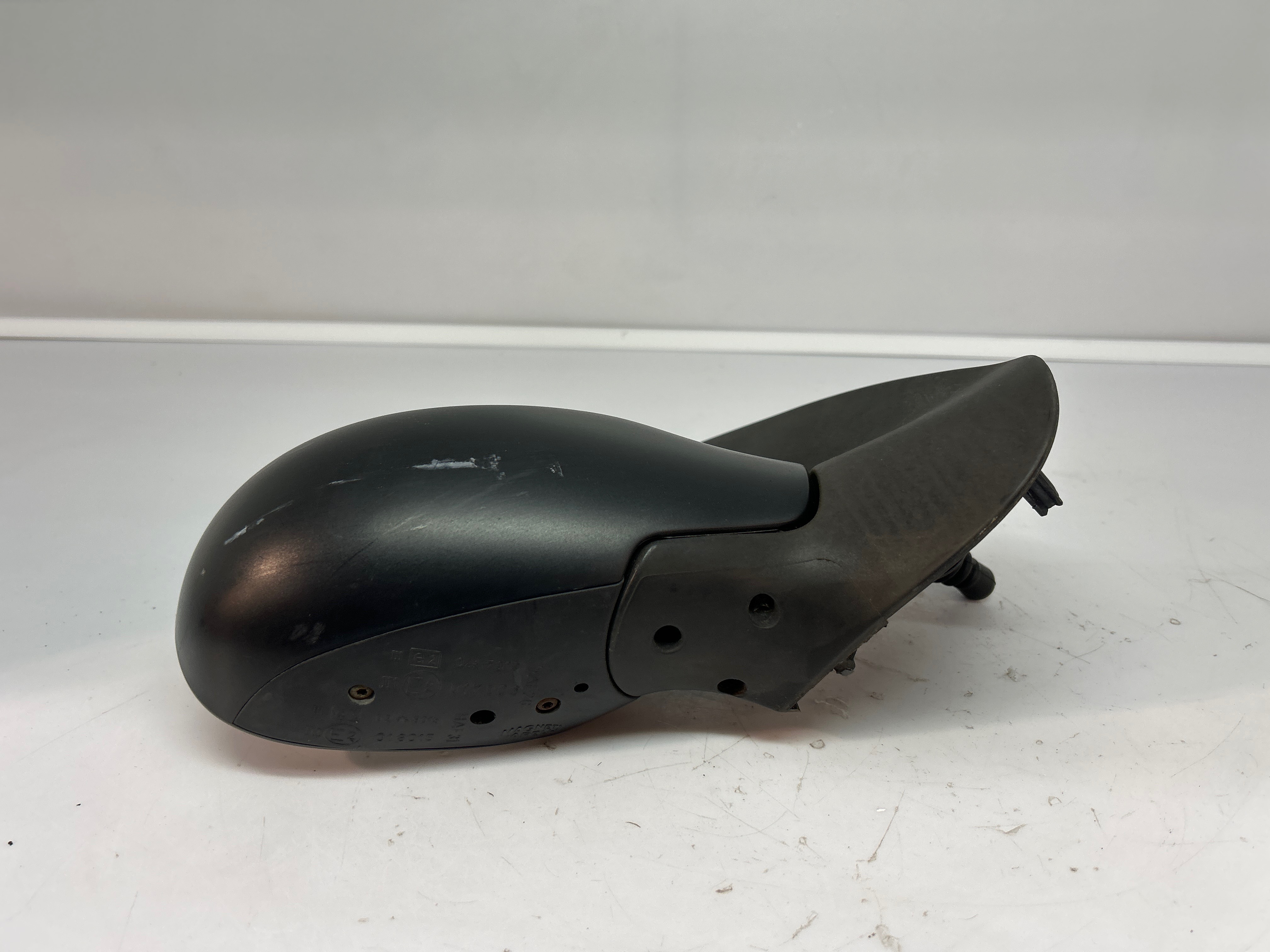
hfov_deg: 67.3
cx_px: 635
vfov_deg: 53.1
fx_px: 954
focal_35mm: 26
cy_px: 476
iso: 64
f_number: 1.5
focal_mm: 5.7
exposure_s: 1/100
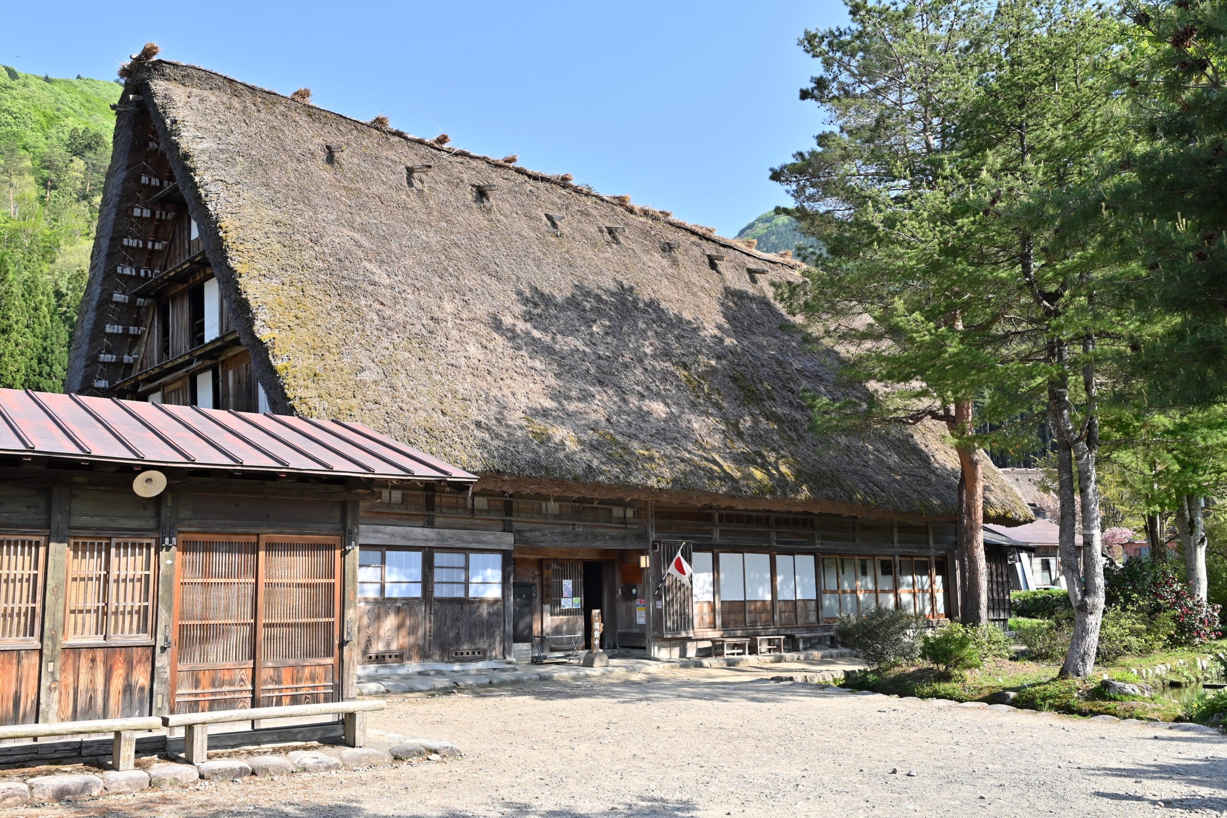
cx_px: 614
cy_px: 409
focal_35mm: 31
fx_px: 1057
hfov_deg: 60.3
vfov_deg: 42.3
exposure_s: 1/200
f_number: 10
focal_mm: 31
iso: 160
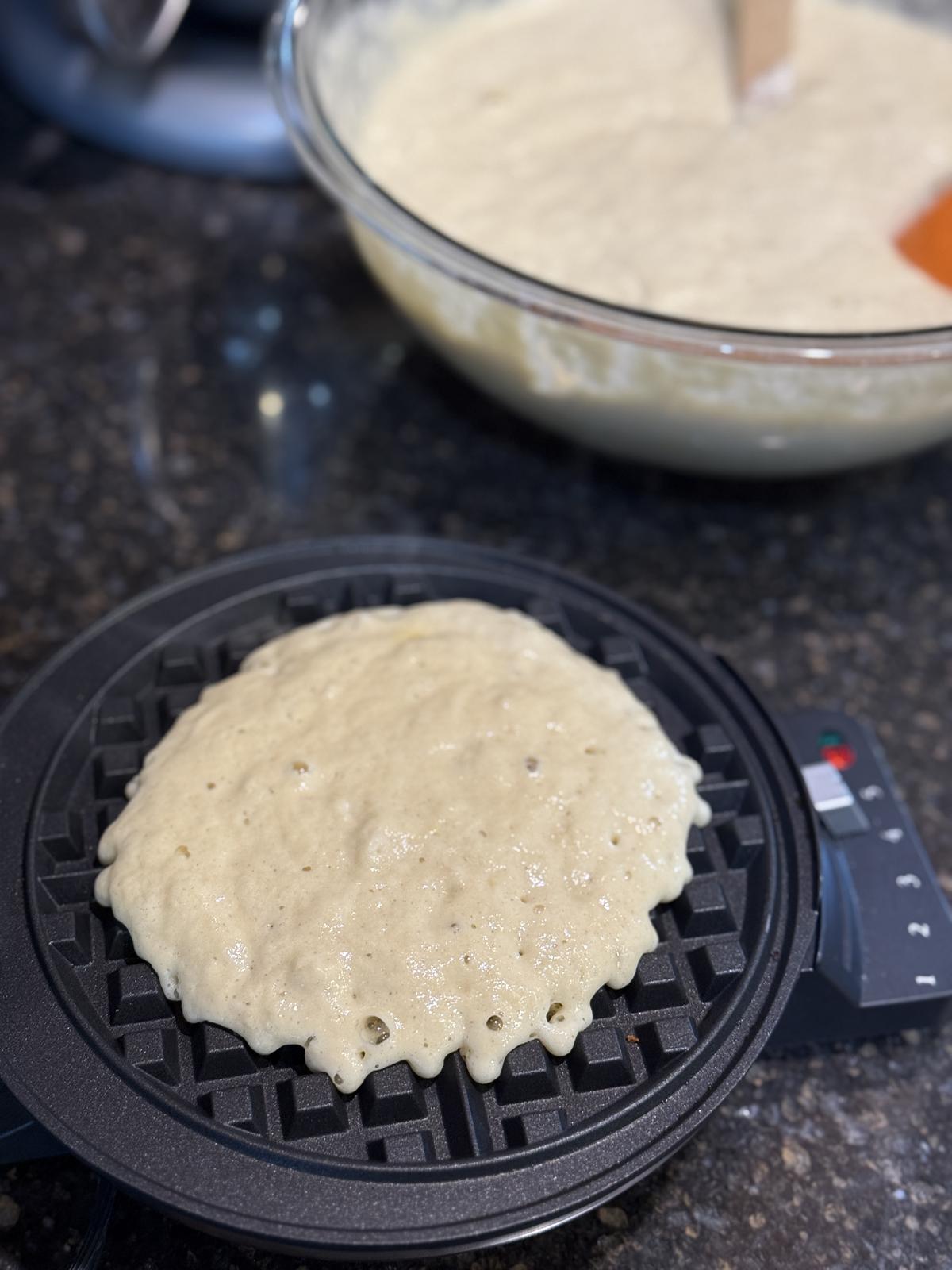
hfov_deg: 30.3
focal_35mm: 48
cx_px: 476
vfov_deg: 39.7
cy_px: 635
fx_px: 1760
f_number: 1.78
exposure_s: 1/60
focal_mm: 6.76
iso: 160
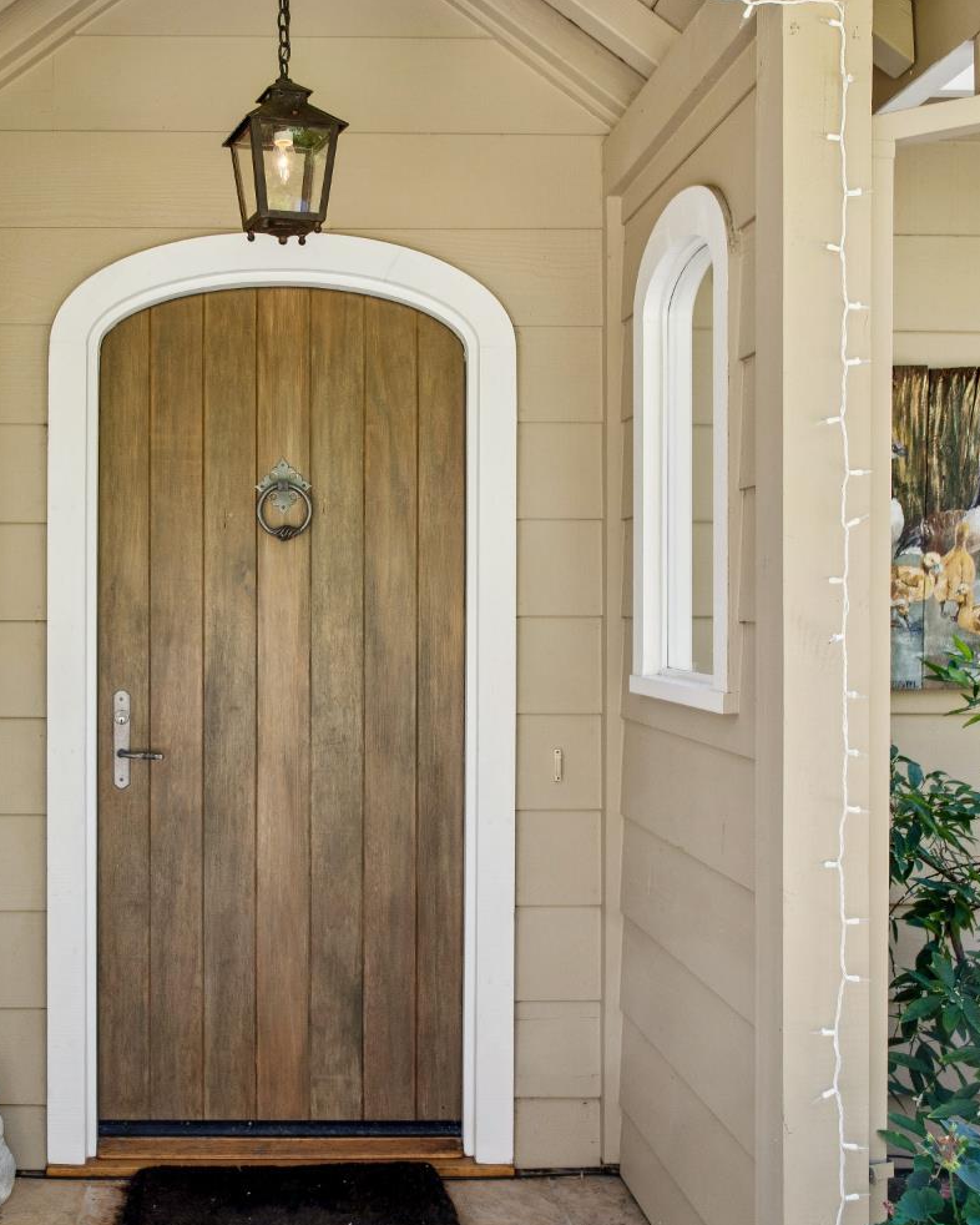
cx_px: 288
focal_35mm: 43
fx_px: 1558
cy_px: 620
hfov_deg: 34.4
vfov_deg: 42.9
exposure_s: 1/100
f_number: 7.1
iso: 400
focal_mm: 30
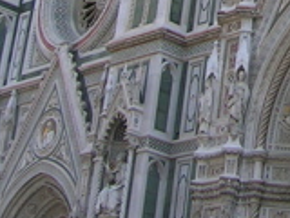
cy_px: -142
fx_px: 1173
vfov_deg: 10.1
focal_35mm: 140
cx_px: 420
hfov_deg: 13.4
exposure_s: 1/187
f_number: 4.8
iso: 50
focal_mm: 5.4
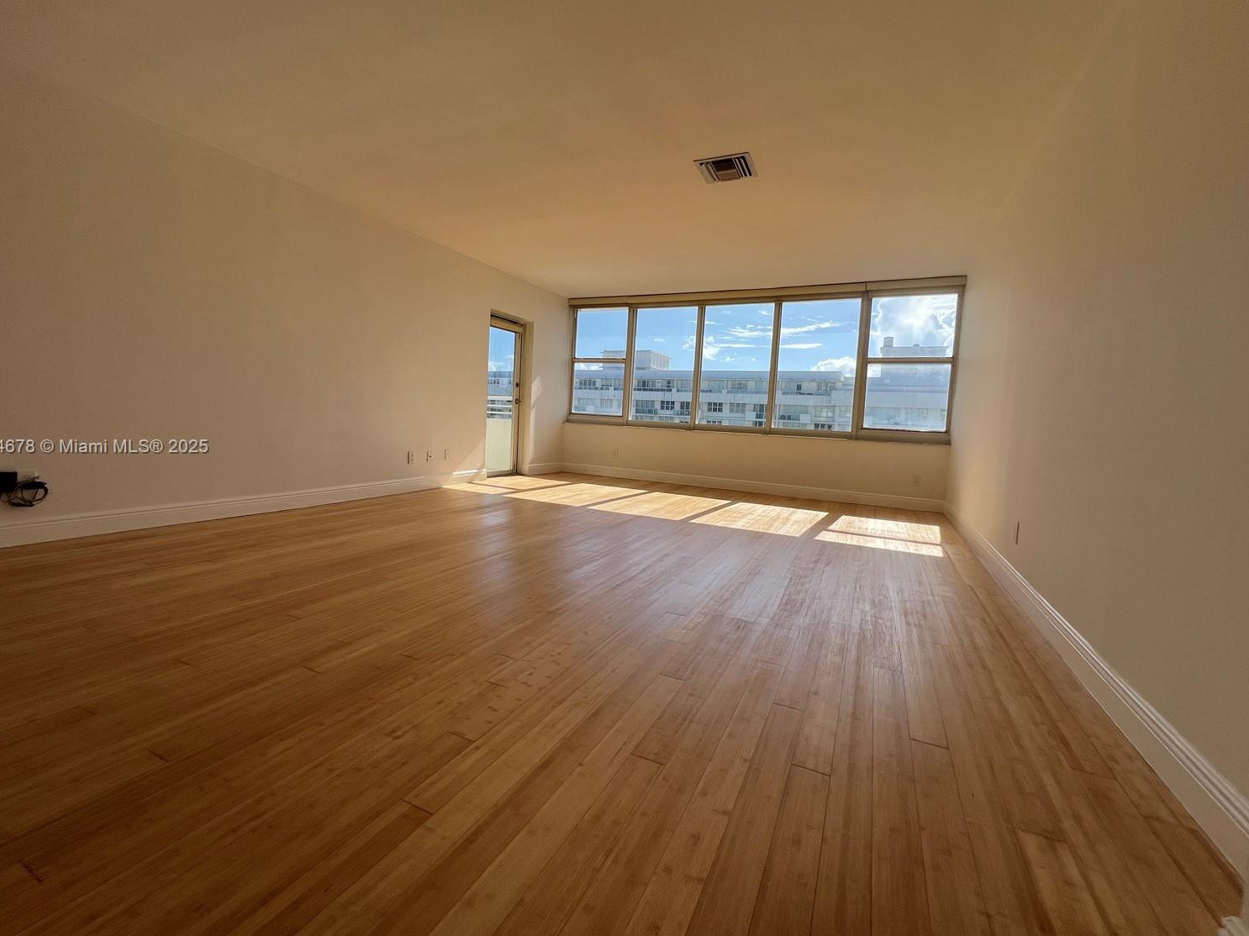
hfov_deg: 102.1
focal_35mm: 14
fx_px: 505
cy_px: 448
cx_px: 612
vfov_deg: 85.6
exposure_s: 1/834
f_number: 1.8
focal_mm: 1.57
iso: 32
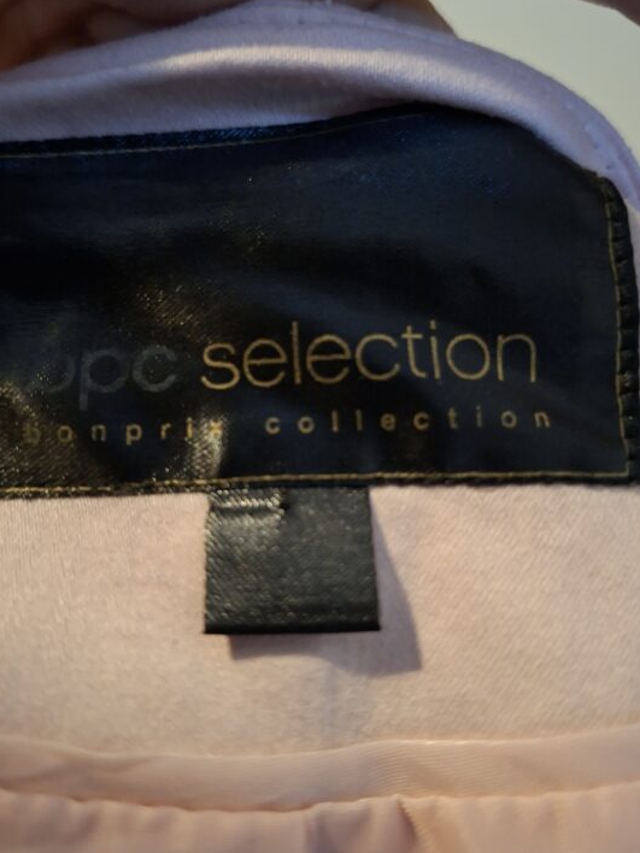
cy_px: 400
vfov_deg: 67.2
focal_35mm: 26
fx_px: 641
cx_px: 315
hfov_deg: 53.1
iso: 1000
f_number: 1.8
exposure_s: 1/24
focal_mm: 5.54
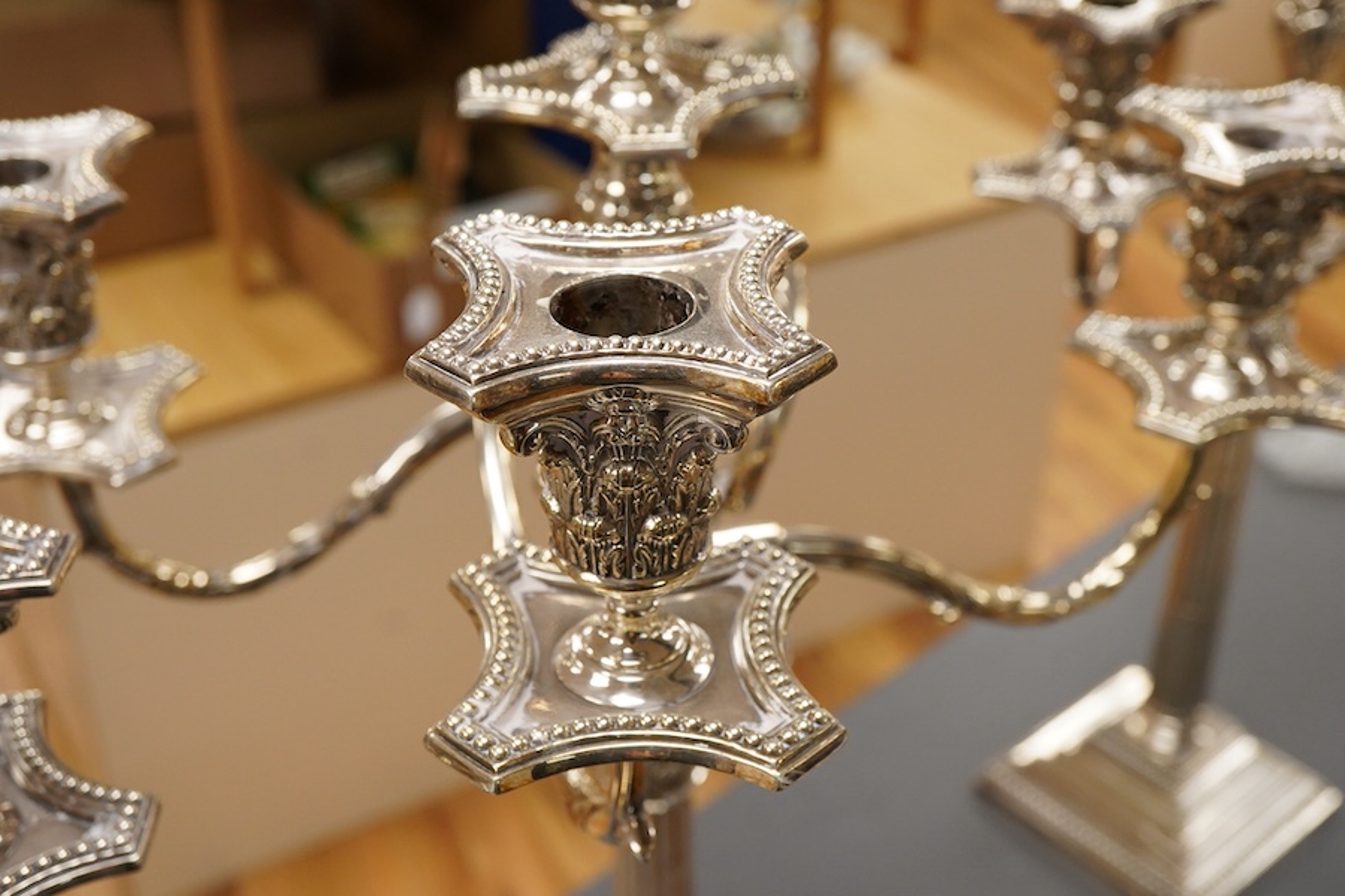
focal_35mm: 45
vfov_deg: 29.9
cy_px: 448
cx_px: 672
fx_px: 1681
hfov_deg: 43.6
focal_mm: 30
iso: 1250
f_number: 10
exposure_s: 1/125
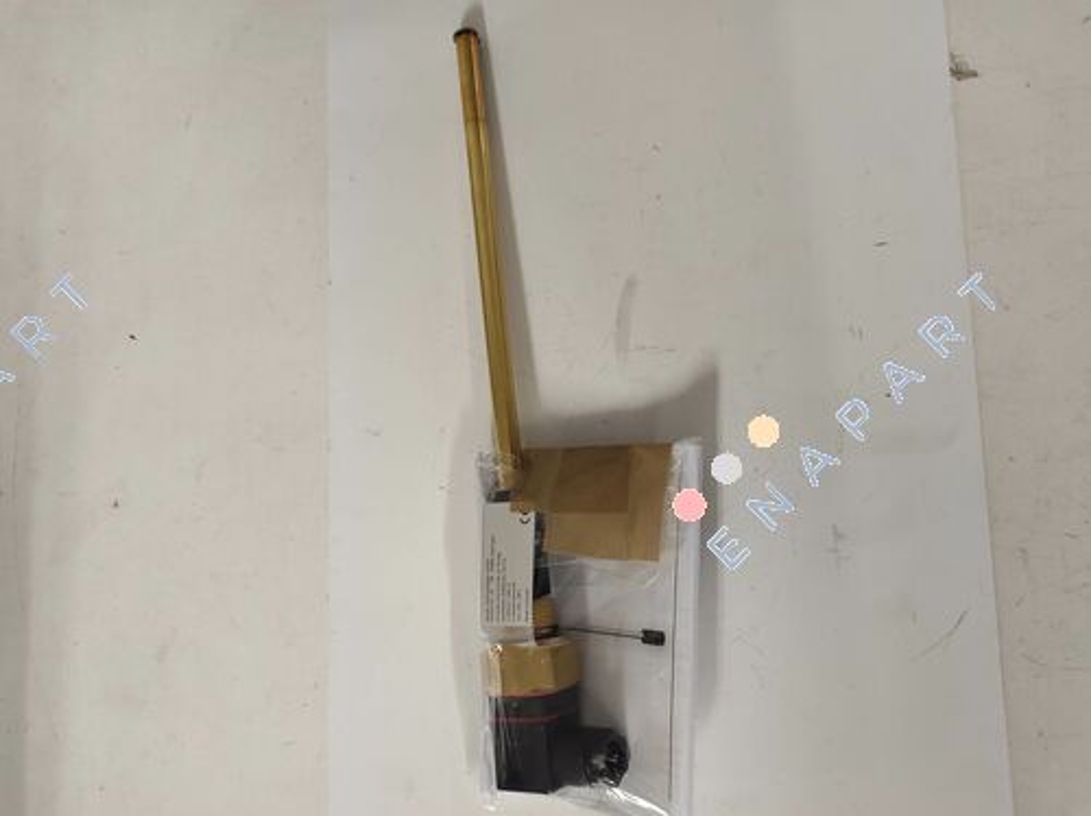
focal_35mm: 25
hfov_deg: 69.4
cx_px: 546
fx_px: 787
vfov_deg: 54.8
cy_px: 408
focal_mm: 5.43
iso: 443
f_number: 1.89
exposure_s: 1/33
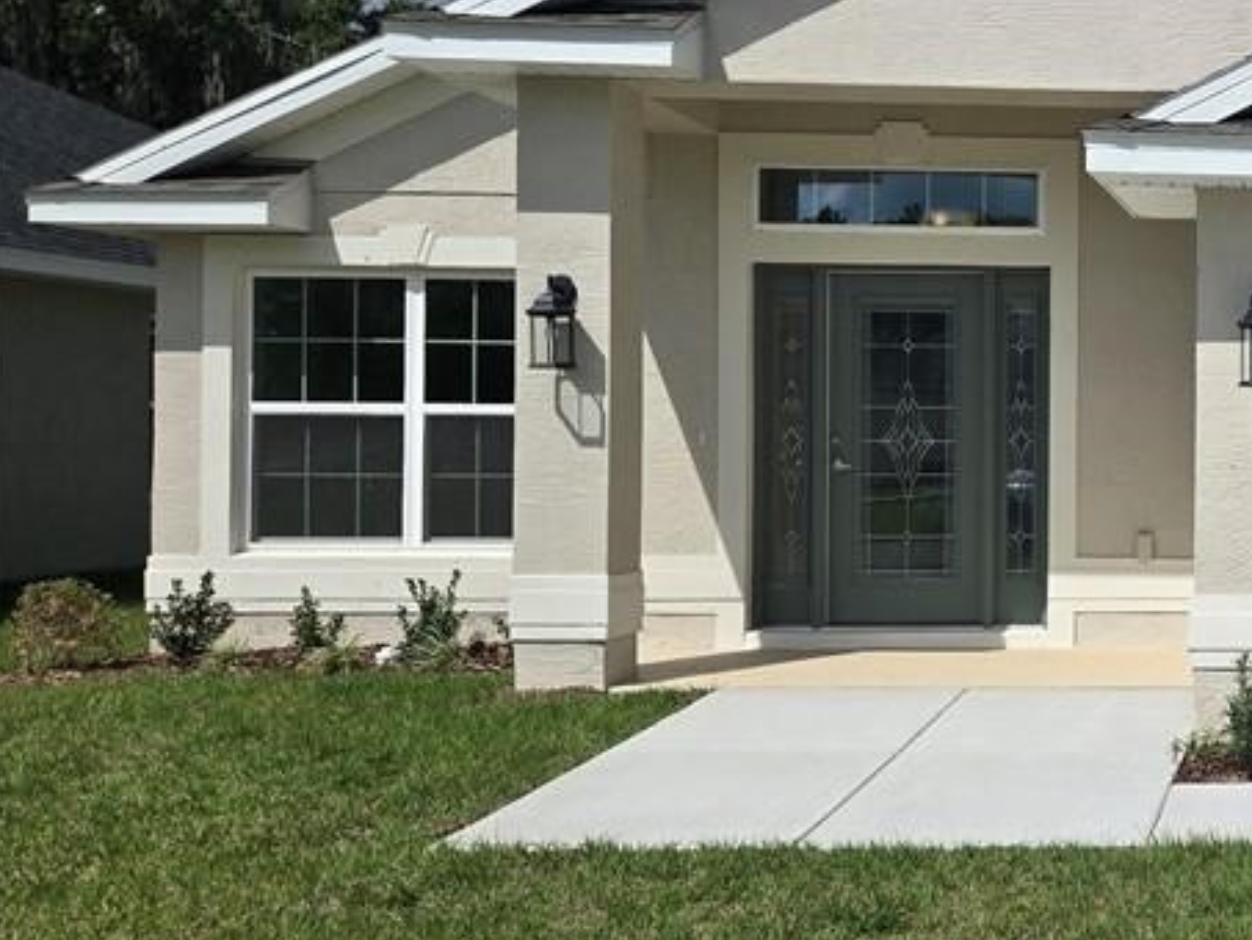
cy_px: 442
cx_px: 1404
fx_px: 1881
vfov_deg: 28.0
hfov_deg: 32.1
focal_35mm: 52
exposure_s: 1/4769
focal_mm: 5.4
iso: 25
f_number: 1.8
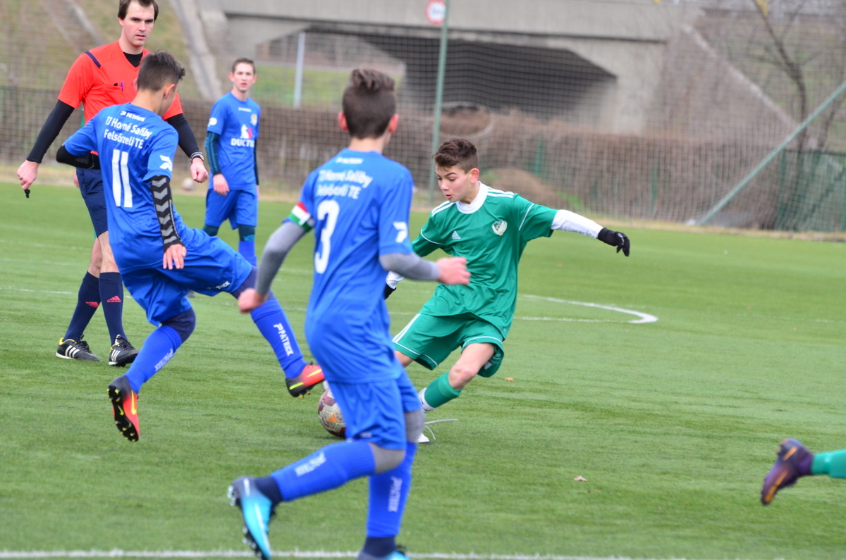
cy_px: 280
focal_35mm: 300
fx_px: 7036
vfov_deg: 4.6
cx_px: 423
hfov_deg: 6.9
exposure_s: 1/640
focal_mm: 200
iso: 800
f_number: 5.6
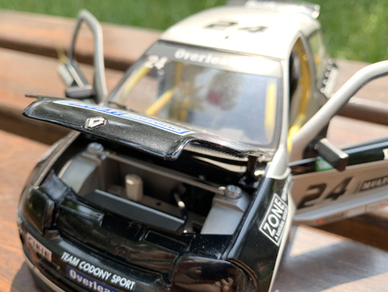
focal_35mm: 29
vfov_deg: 48.2
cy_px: 159
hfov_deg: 61.5
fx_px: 325
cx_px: 174
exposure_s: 1/182
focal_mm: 4.25
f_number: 1.8
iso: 25
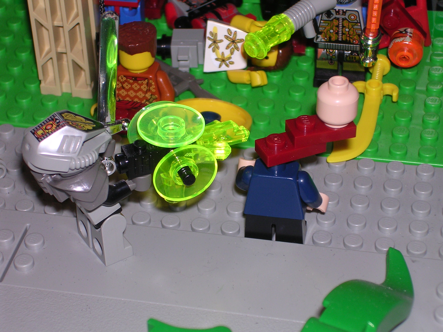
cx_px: 222
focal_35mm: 110
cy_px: 166
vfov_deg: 13.5
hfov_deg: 17.9
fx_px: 1408
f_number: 4.8
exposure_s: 1/60.1
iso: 100
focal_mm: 16.7
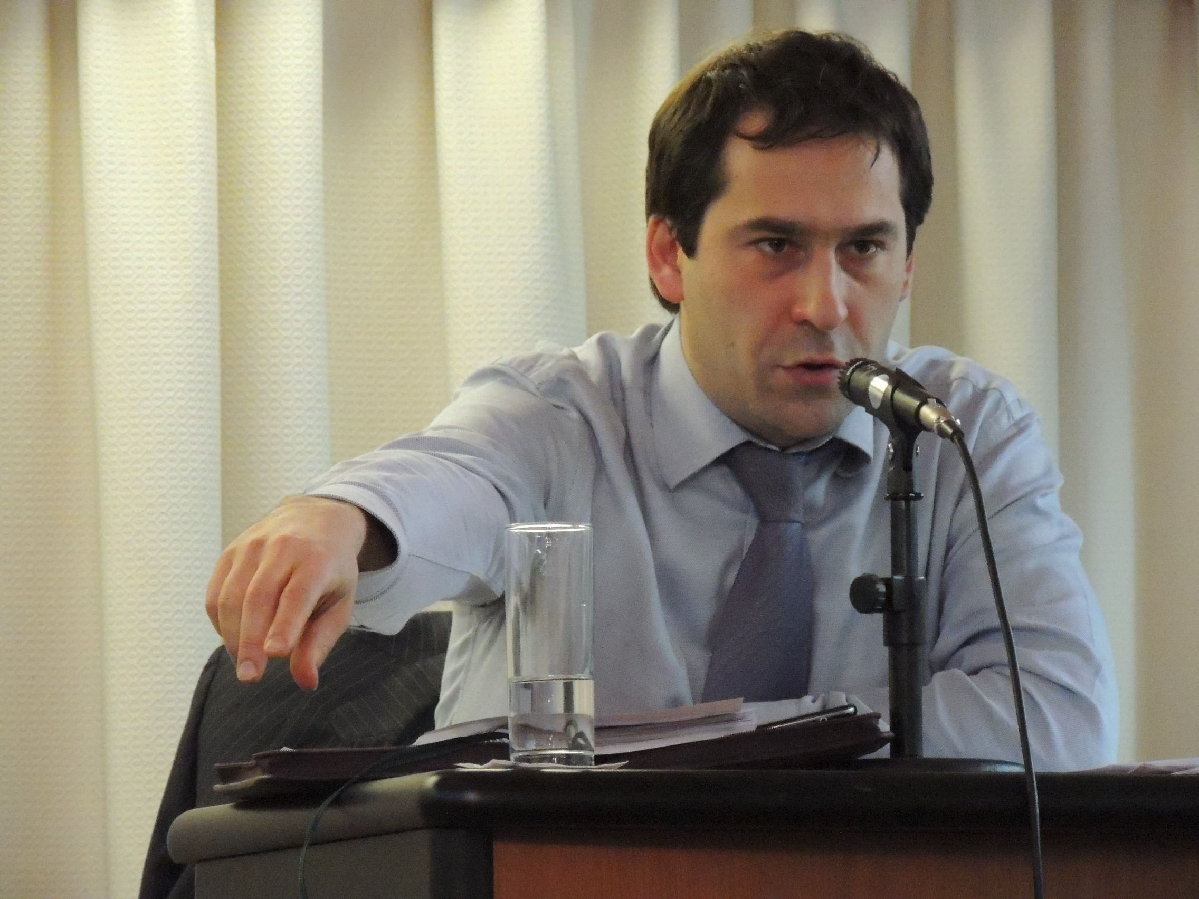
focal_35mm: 400
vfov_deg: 3.7
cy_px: 450
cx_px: 600
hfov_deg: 5.0
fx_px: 13855
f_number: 4.8
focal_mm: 71.3
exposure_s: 1/320
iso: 3200
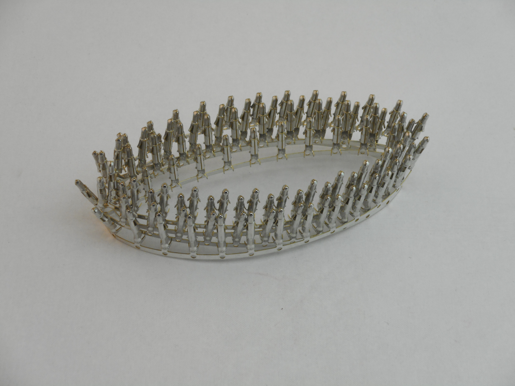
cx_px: 258
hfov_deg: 22.0
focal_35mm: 89
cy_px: 193
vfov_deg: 16.6
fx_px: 1324
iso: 180
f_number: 5.6
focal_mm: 15.9
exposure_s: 1/60
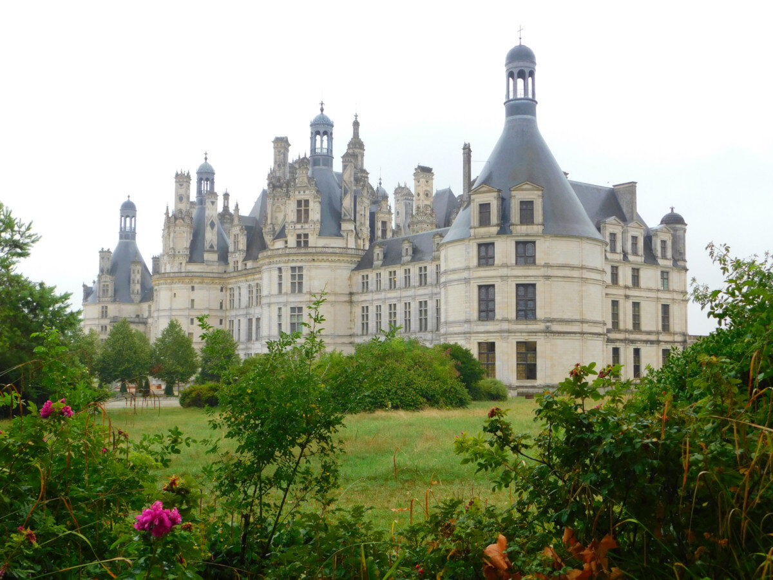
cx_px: 386
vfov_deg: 36.0
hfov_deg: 46.8
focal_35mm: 40
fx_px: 893
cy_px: 290
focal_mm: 7.1
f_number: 3.6
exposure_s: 1/160
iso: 125
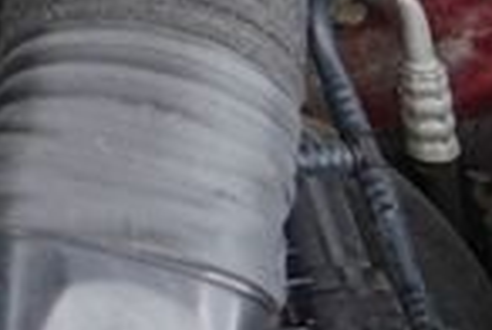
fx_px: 2301
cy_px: -769
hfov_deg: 10.1
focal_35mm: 168
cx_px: -816
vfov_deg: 7.1
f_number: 4
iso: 640
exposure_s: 1/160
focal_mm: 24
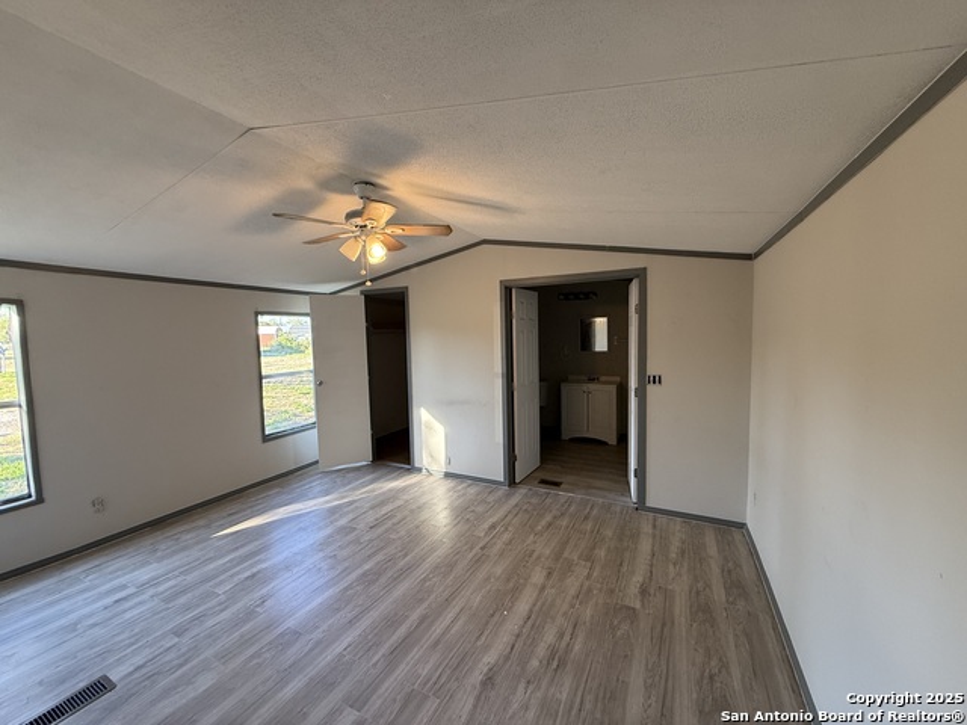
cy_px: 362
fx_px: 391
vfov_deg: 85.7
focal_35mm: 14
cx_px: 484
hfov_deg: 102.1
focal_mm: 2.22
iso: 200
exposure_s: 1/99
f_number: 2.2
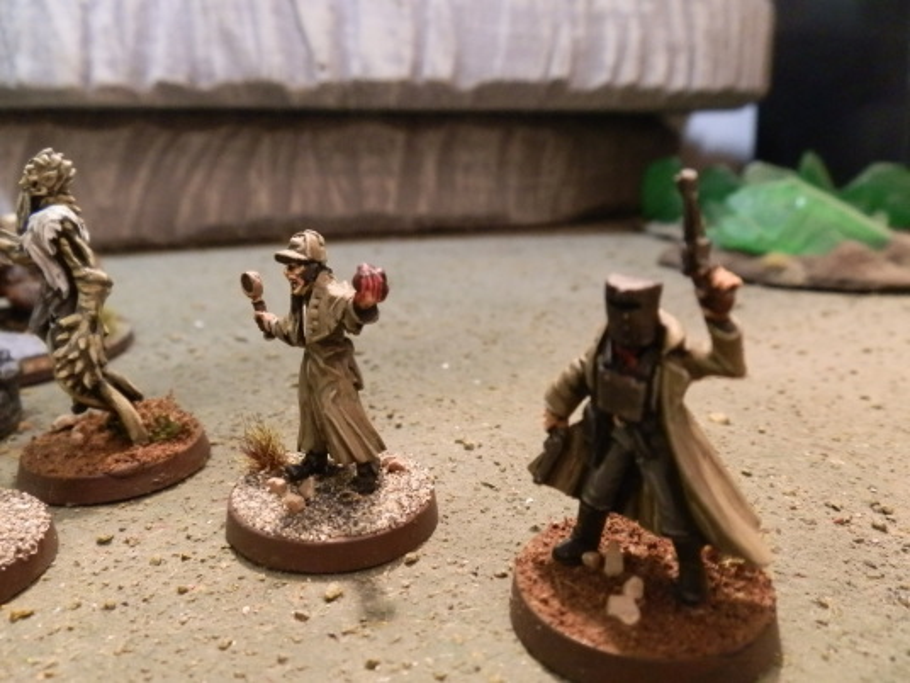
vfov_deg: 49.7
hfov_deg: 63.4
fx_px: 736
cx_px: 455
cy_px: 342
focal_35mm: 28
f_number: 3.1
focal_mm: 5
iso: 400
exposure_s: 1/40
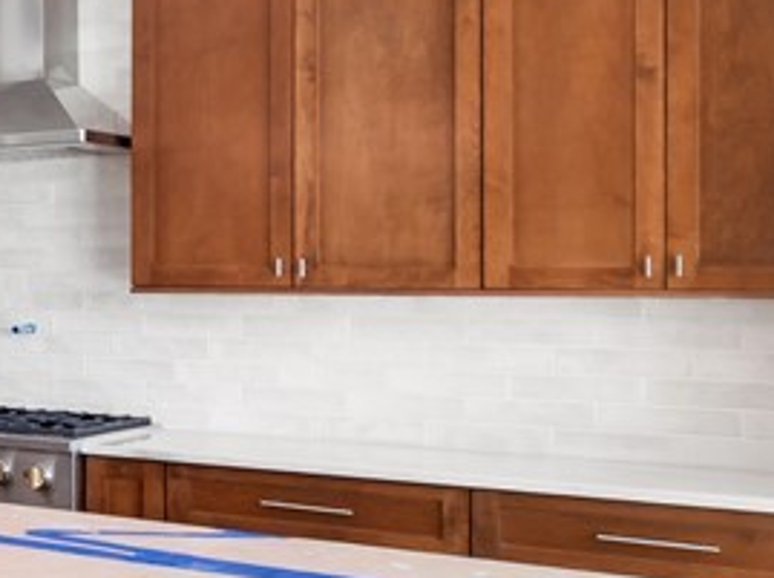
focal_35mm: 61
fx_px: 1362
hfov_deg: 23.0
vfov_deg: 24.0
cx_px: -498
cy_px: 285
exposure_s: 1/20
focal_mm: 8
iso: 200
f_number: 7.1
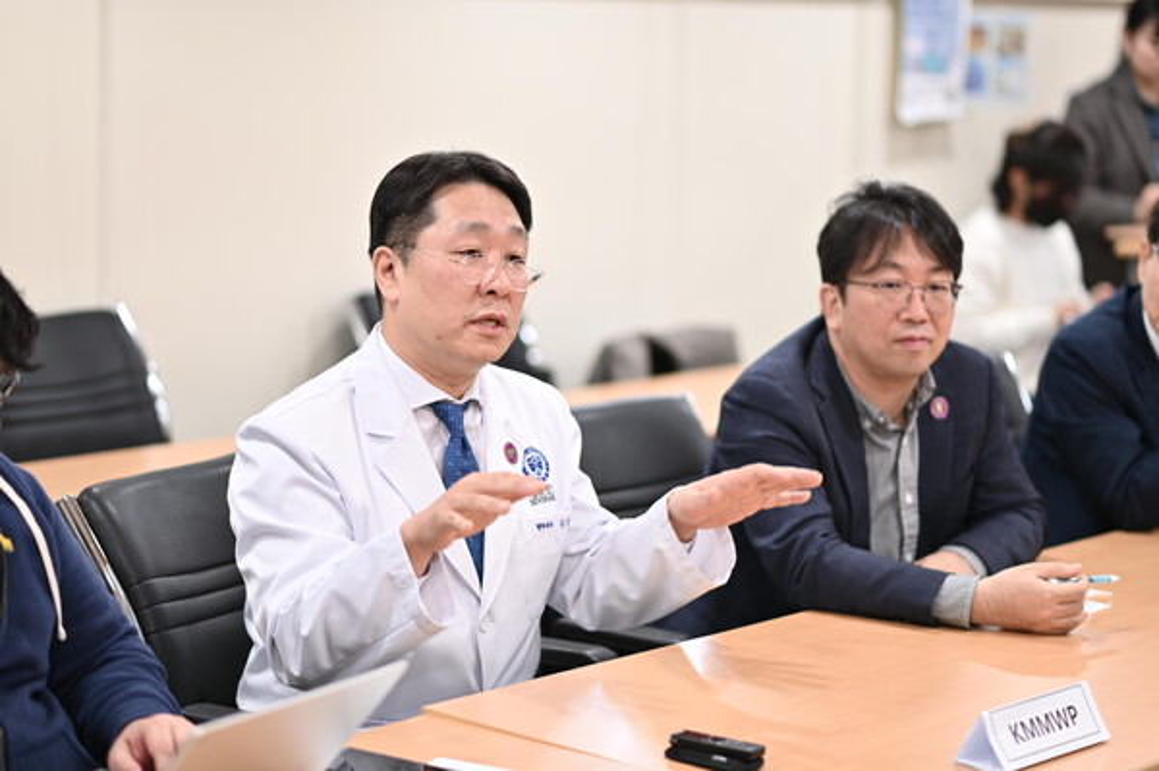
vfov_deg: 16.0
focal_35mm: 85
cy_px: 386
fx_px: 2734
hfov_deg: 23.9
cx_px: 580
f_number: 1.8
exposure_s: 1/30
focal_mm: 85
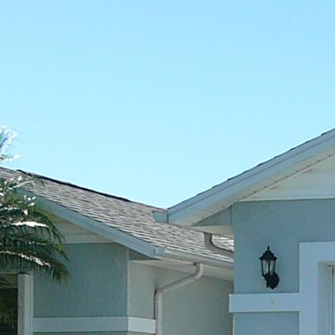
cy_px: 412
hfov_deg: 11.4
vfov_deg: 11.4
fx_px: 1642
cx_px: 431
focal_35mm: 150
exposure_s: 1/400
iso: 80
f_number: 5
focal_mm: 5.2
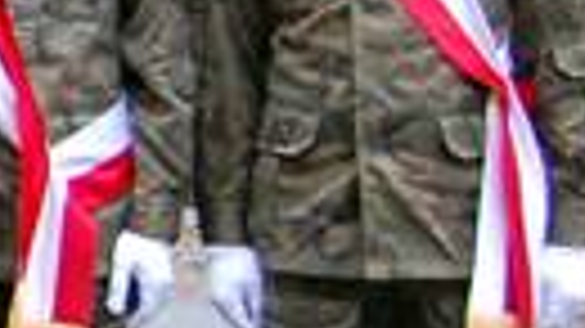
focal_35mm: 195
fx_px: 3021
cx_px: -914
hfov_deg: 9.6
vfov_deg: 6.2
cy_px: -92
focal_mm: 23
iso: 400
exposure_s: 1/60
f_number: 4
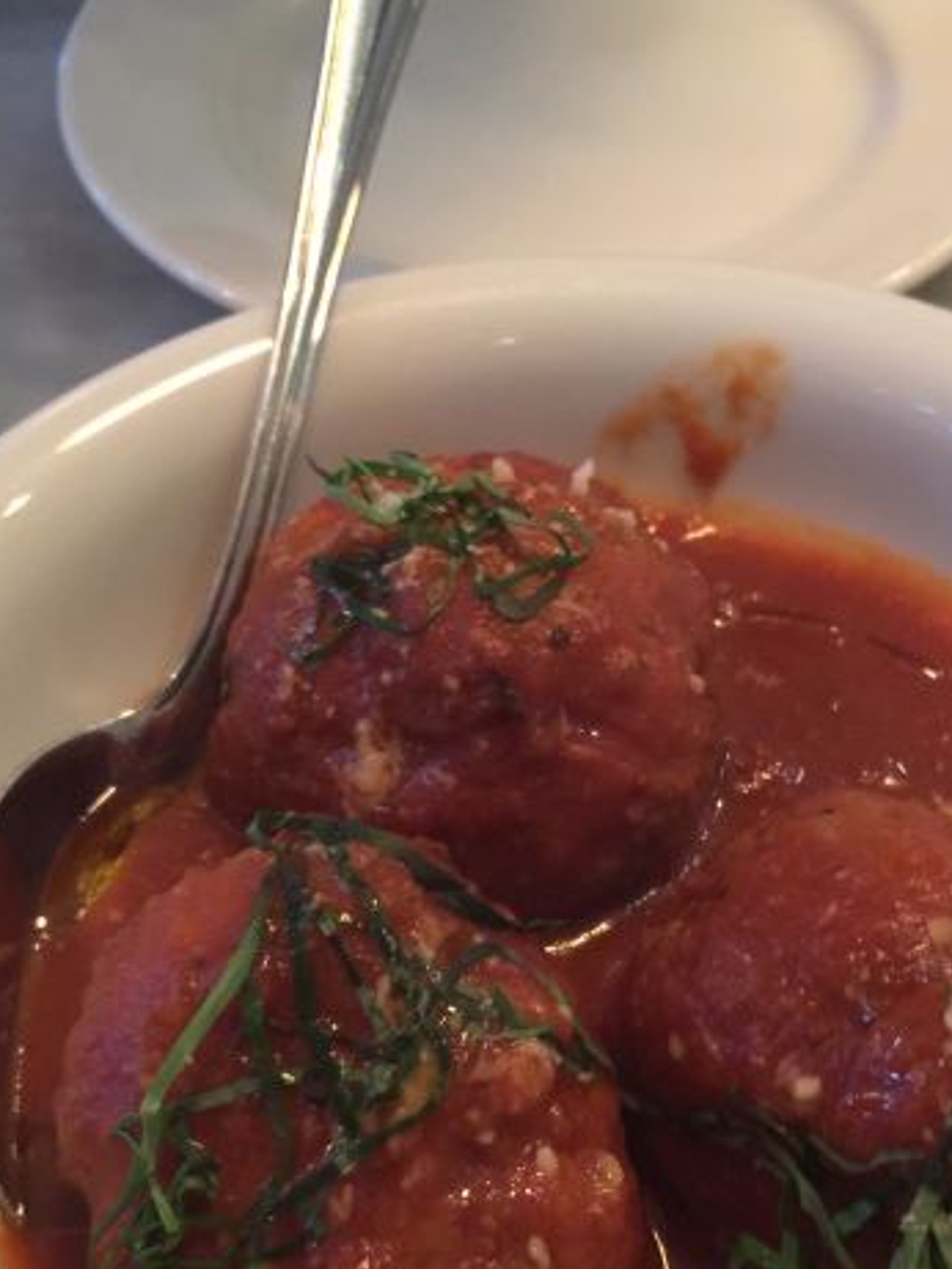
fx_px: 1613
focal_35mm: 44
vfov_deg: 42.1
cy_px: 889
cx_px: 554
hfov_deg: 32.8
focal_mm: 4.15
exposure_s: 1/4
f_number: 2.2
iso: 125
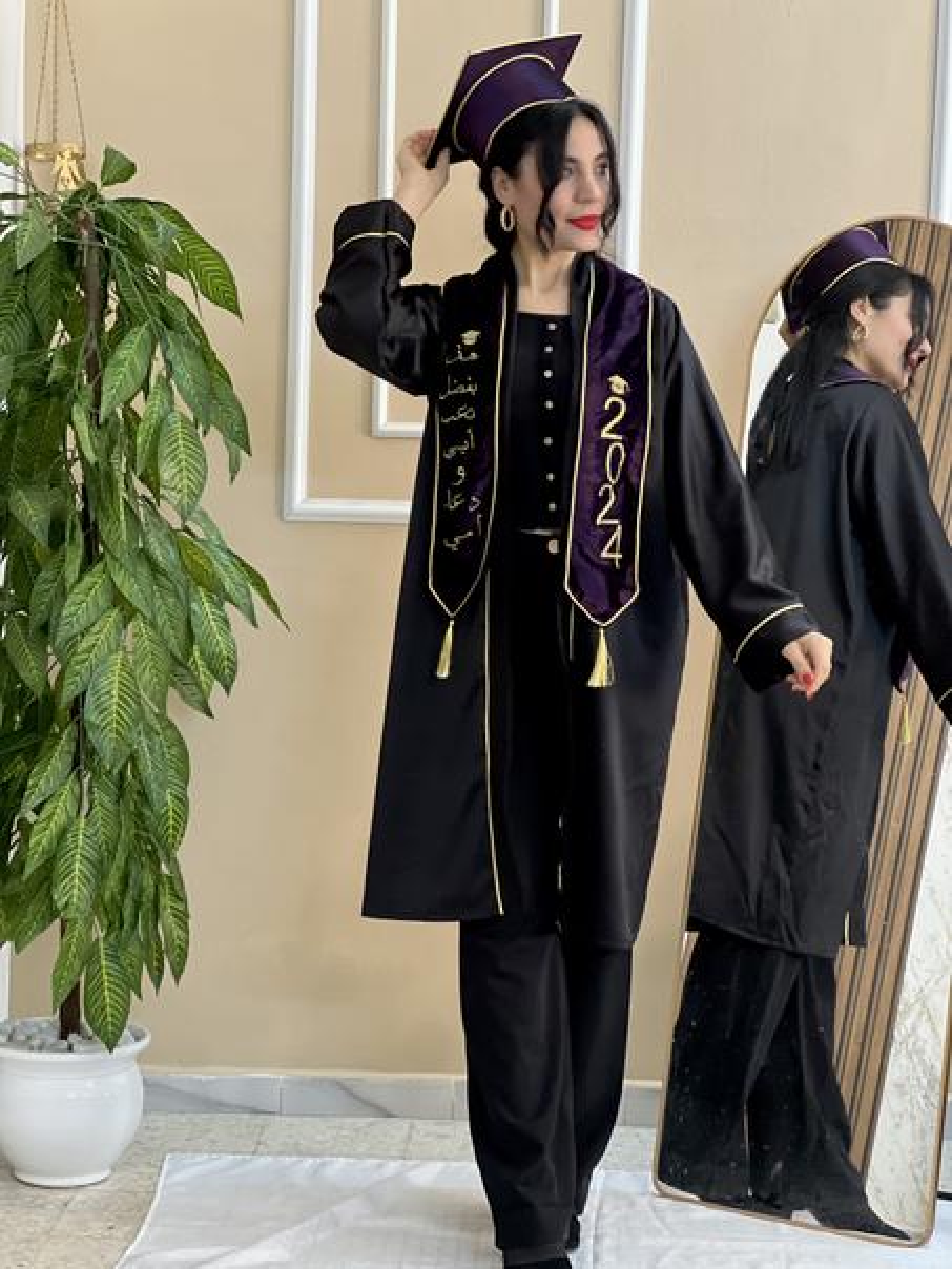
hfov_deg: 19.1
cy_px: 634
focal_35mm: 77
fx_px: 2824
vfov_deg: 25.3
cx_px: 476
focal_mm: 9
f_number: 2.8
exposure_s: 1/25
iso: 320
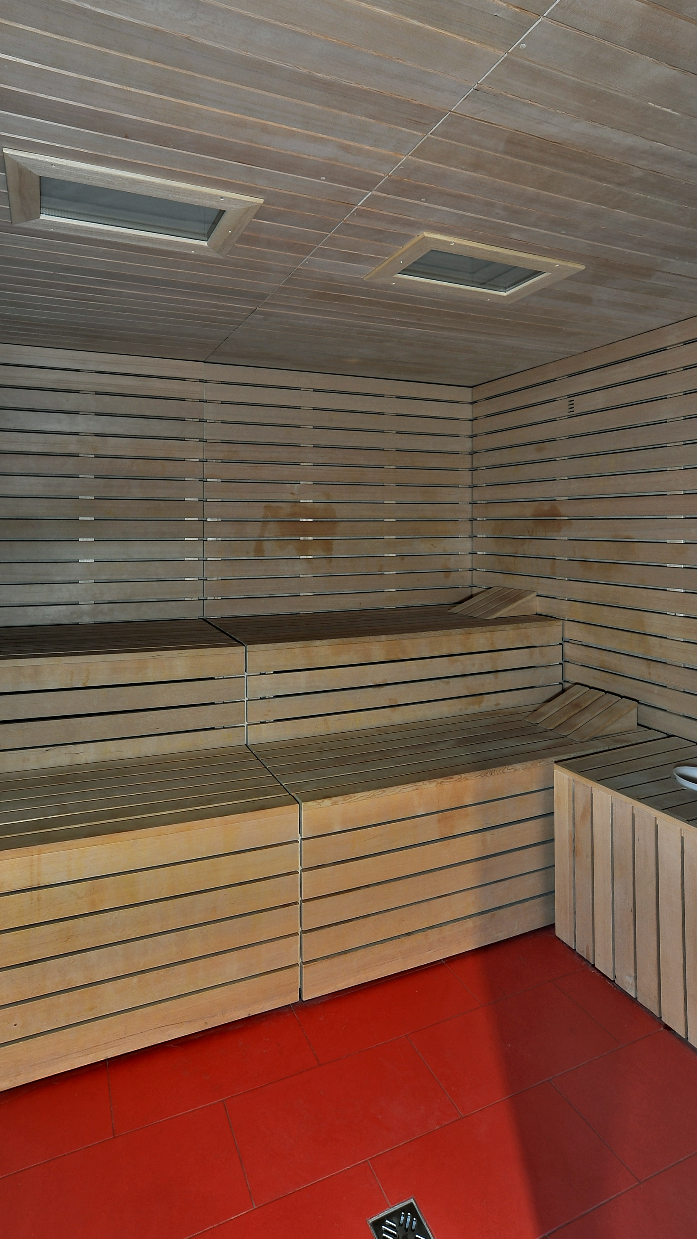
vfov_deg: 89.6
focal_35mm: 19
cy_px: 622
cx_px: 300
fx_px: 624
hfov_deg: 58.1
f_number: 13
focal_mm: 18
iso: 200
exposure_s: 1
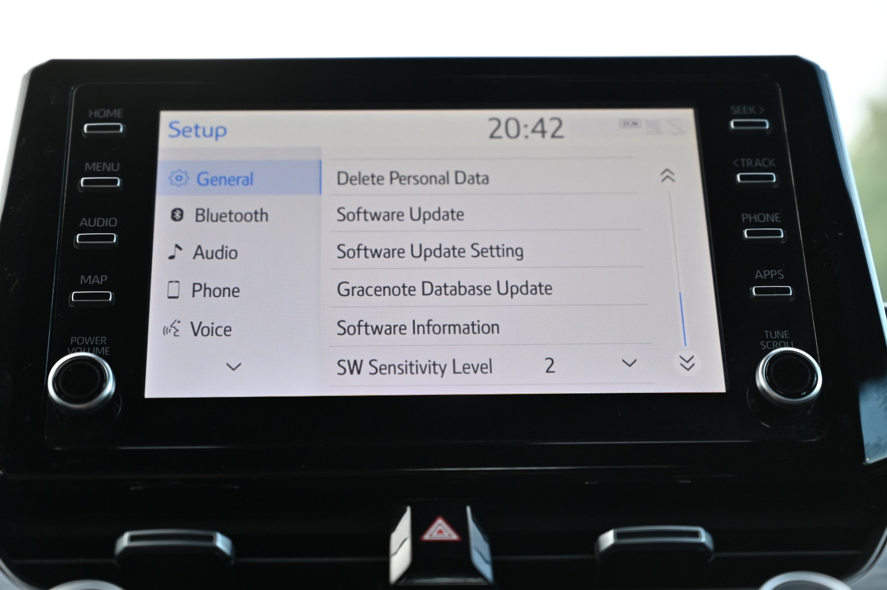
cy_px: 295
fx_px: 1723
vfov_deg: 19.4
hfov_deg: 28.9
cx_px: 444
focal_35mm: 70
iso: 400
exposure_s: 1/160
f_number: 4
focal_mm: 70
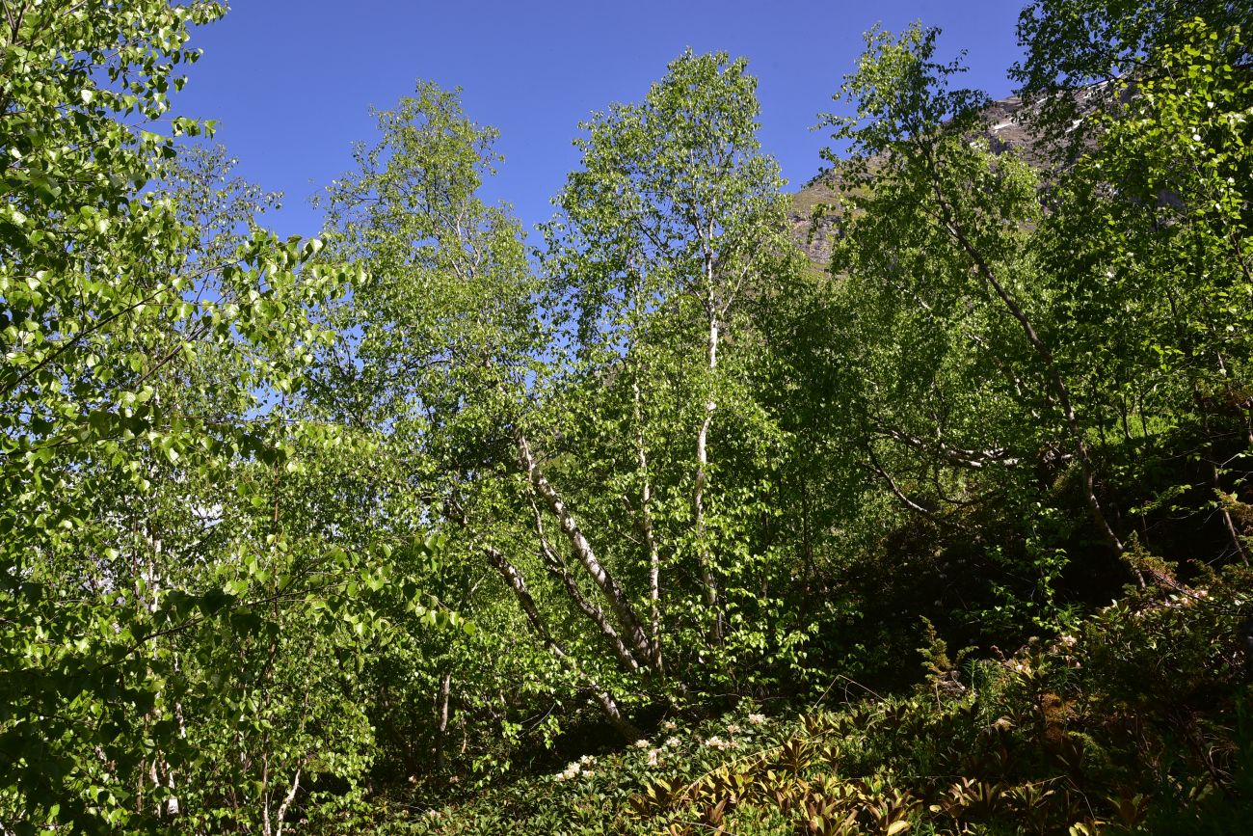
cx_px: 626
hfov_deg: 39.6
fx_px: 1740
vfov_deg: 27.0
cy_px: 418
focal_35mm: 50
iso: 400
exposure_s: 1/320
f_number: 11
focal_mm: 50
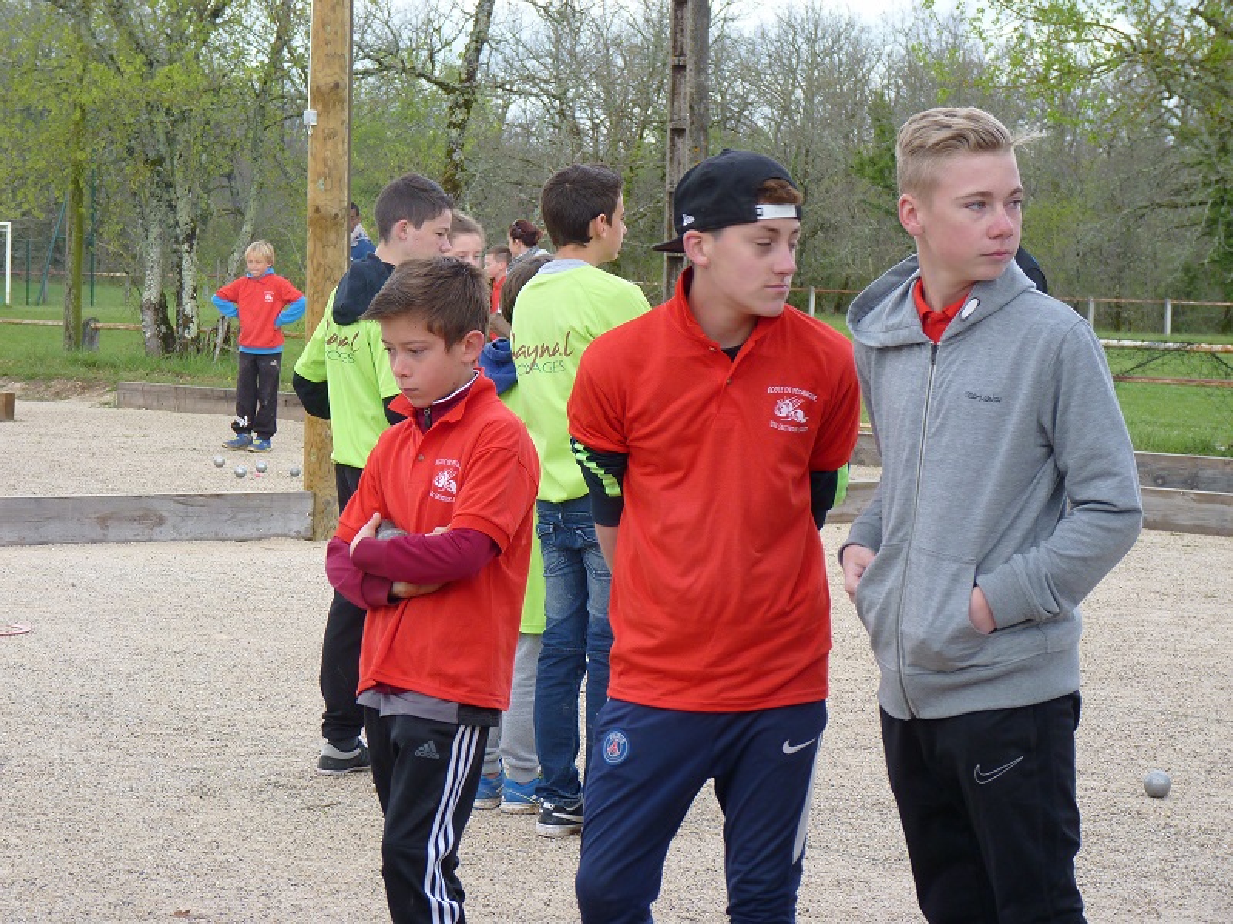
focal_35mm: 113
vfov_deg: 13.1
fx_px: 4025
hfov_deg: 17.4
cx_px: 616
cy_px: 462
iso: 80
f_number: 3.6
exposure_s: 1/100
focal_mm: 20.1
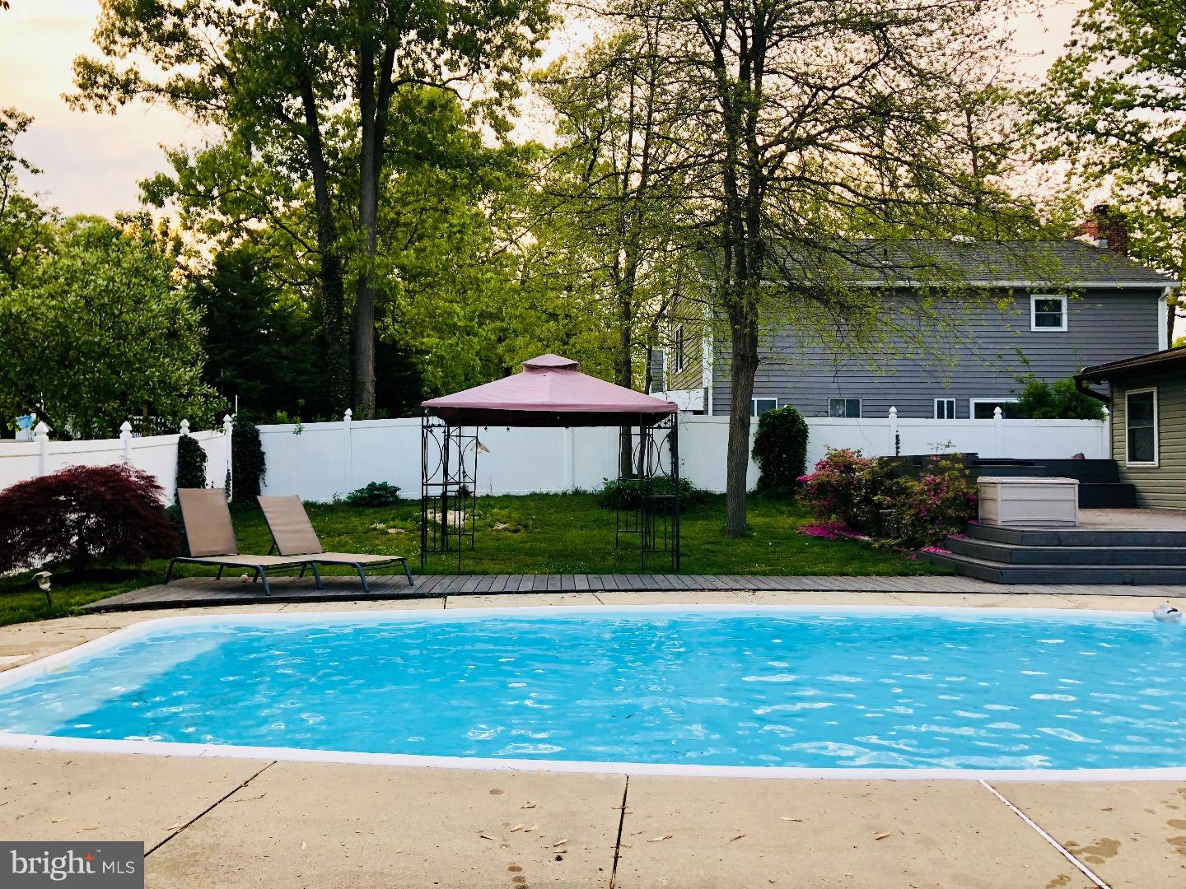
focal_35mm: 28
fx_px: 959
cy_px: 444
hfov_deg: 63.4
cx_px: 593
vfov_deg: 49.7
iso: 25
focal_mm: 3.99
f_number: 1.8
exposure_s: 1/120
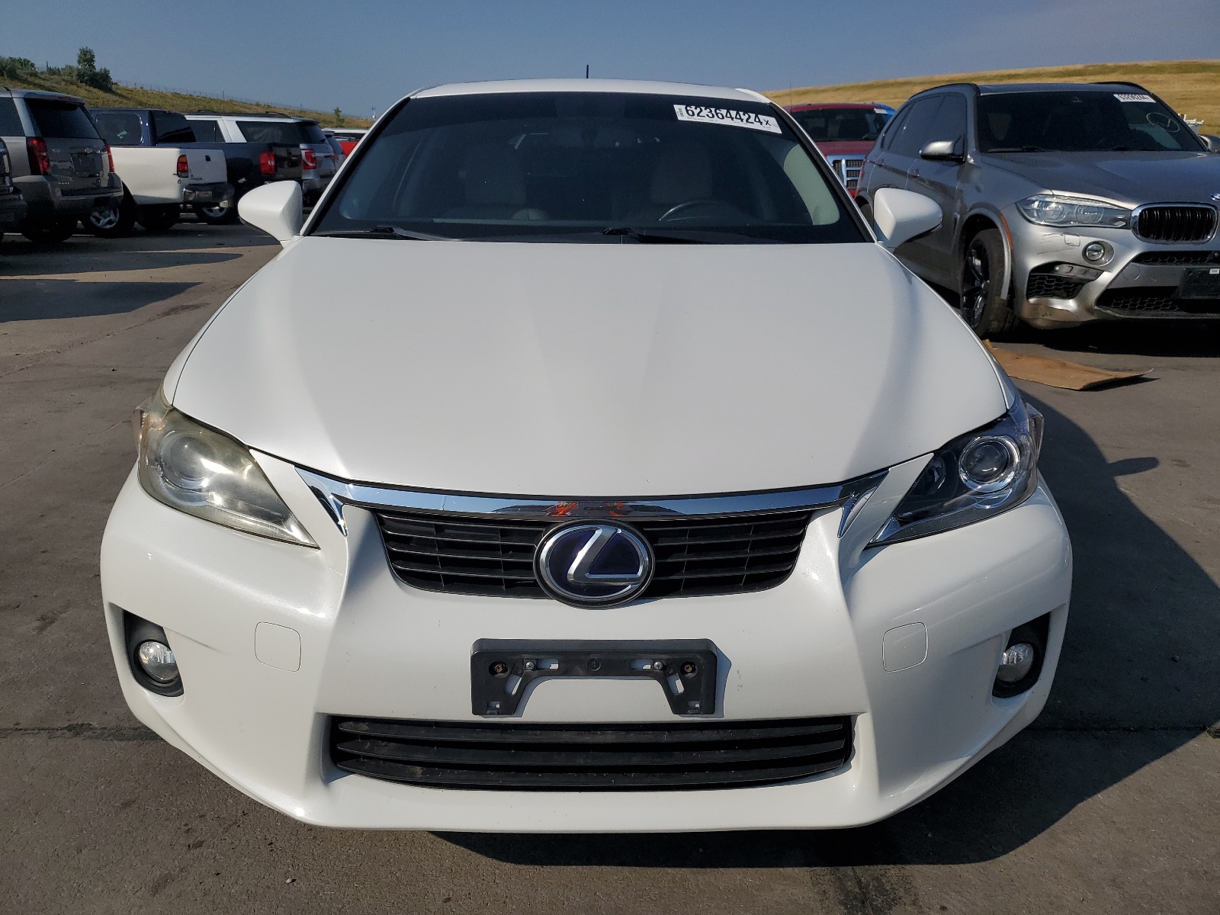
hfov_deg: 67.3
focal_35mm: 26
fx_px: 916
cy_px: 458
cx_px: 610
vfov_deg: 53.1
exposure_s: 1/10000
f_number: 1.5
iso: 50
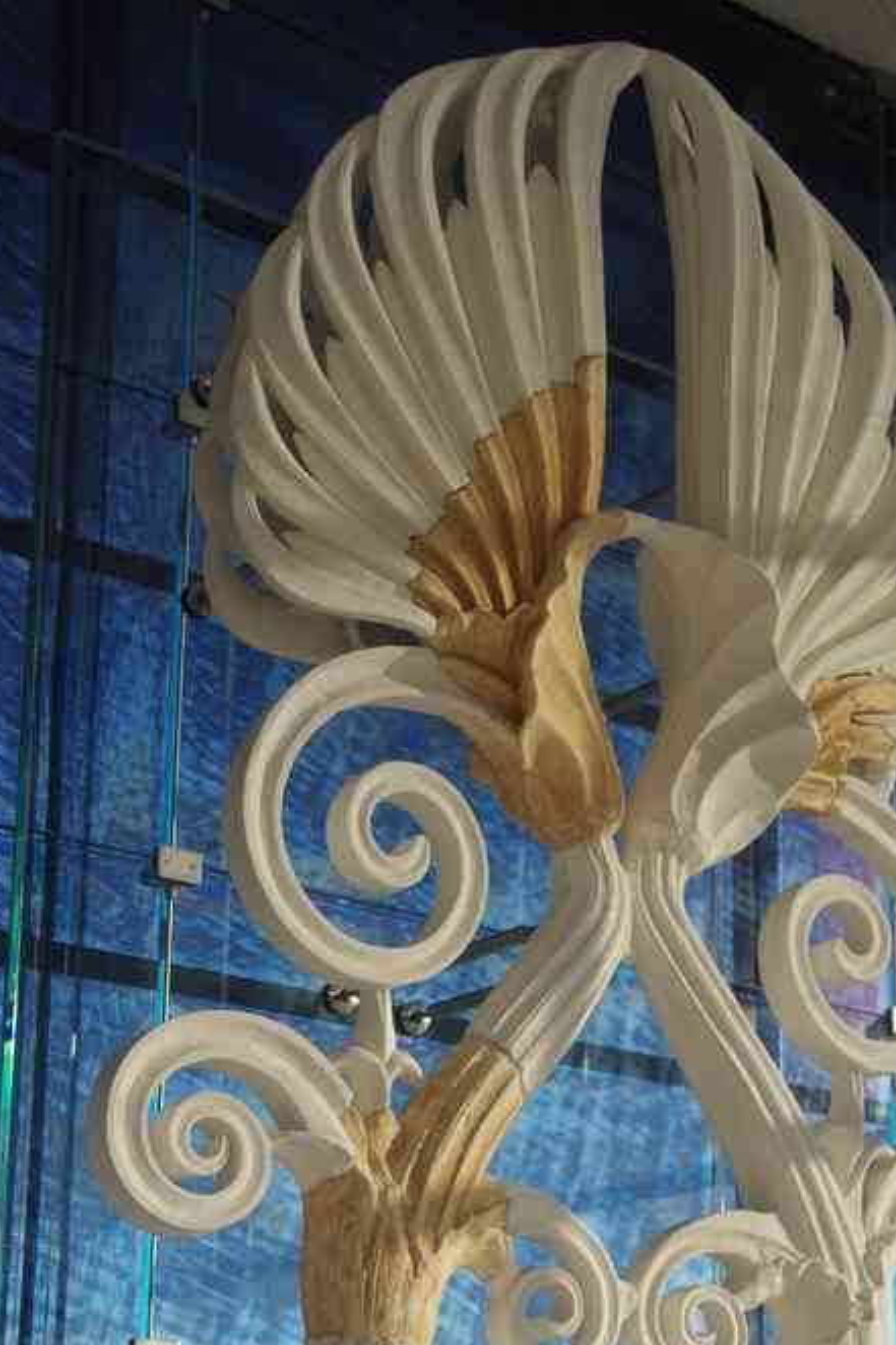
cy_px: 1013
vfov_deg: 27.0
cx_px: 500
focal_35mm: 74
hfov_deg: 18.4
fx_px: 2764
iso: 400
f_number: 6.3
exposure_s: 1/60
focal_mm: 32.5
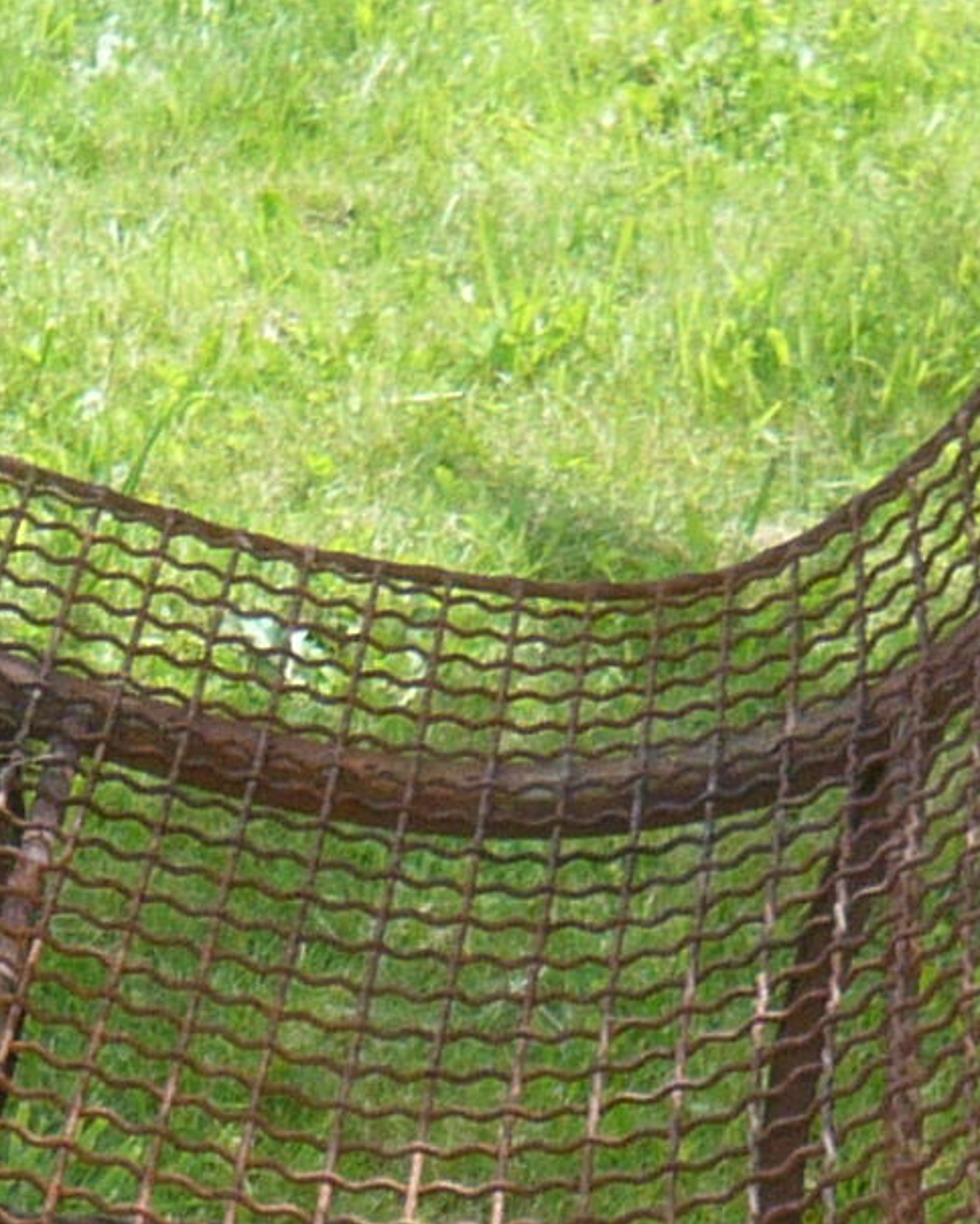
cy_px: 1910
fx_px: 5760
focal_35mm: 159
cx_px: 381
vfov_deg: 11.5
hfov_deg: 9.7
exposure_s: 1/400
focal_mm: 5.2
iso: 100
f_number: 3
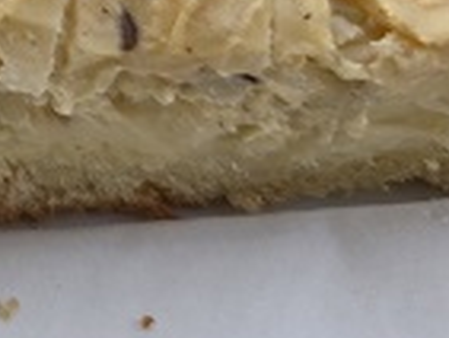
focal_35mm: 98
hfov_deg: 16.7
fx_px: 1272
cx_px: -350
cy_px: -300
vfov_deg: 13.4
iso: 32
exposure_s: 1/180
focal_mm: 6.3
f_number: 1.7
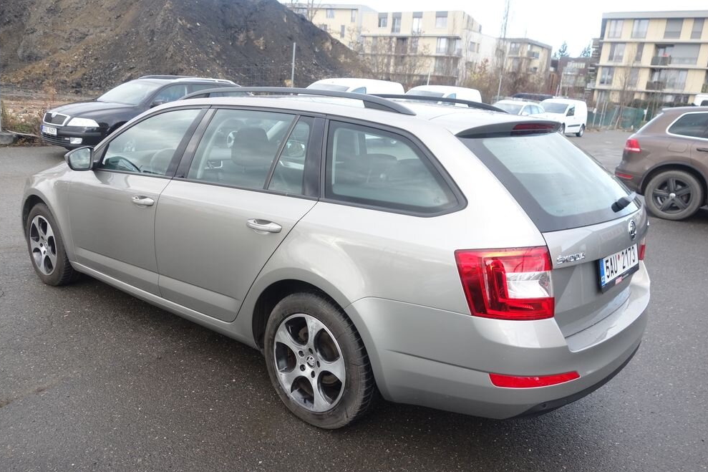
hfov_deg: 63.7
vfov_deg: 44.9
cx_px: 344
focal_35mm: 29
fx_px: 570
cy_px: 244
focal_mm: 10.4
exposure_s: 1/100
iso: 125
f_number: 3.5
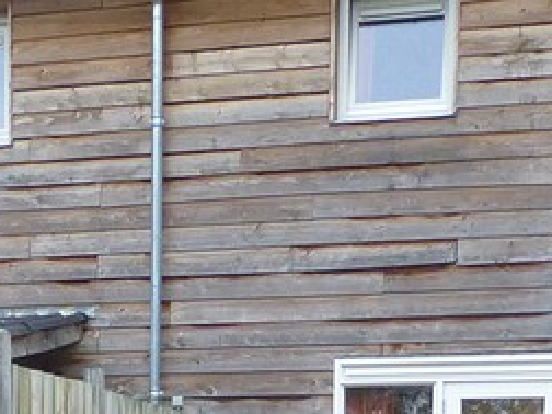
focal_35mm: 122
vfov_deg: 11.0
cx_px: -66
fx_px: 1945
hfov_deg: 15.7
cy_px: 837
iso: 320
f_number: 3.6
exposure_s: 1/60
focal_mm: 5.4
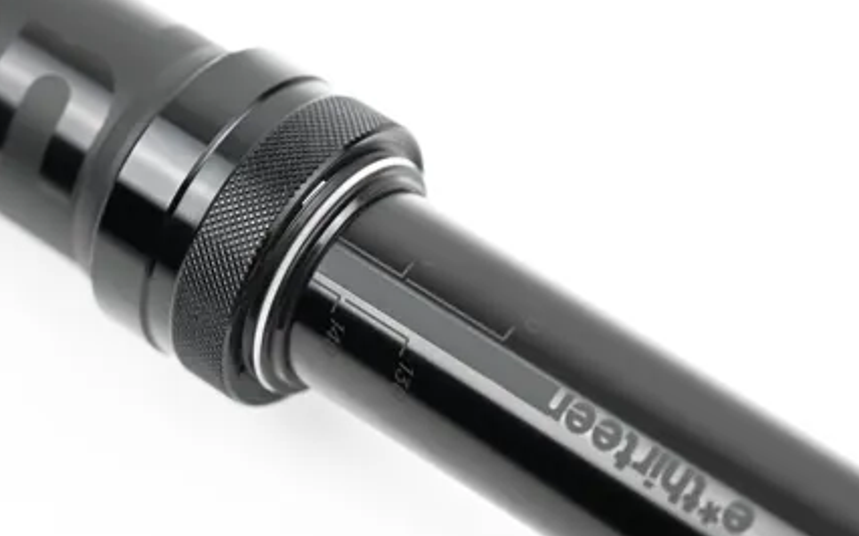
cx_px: 442
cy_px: 232
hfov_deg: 15.6
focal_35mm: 134
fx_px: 3136
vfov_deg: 9.8
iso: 100
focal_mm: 70
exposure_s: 1/40
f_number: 4
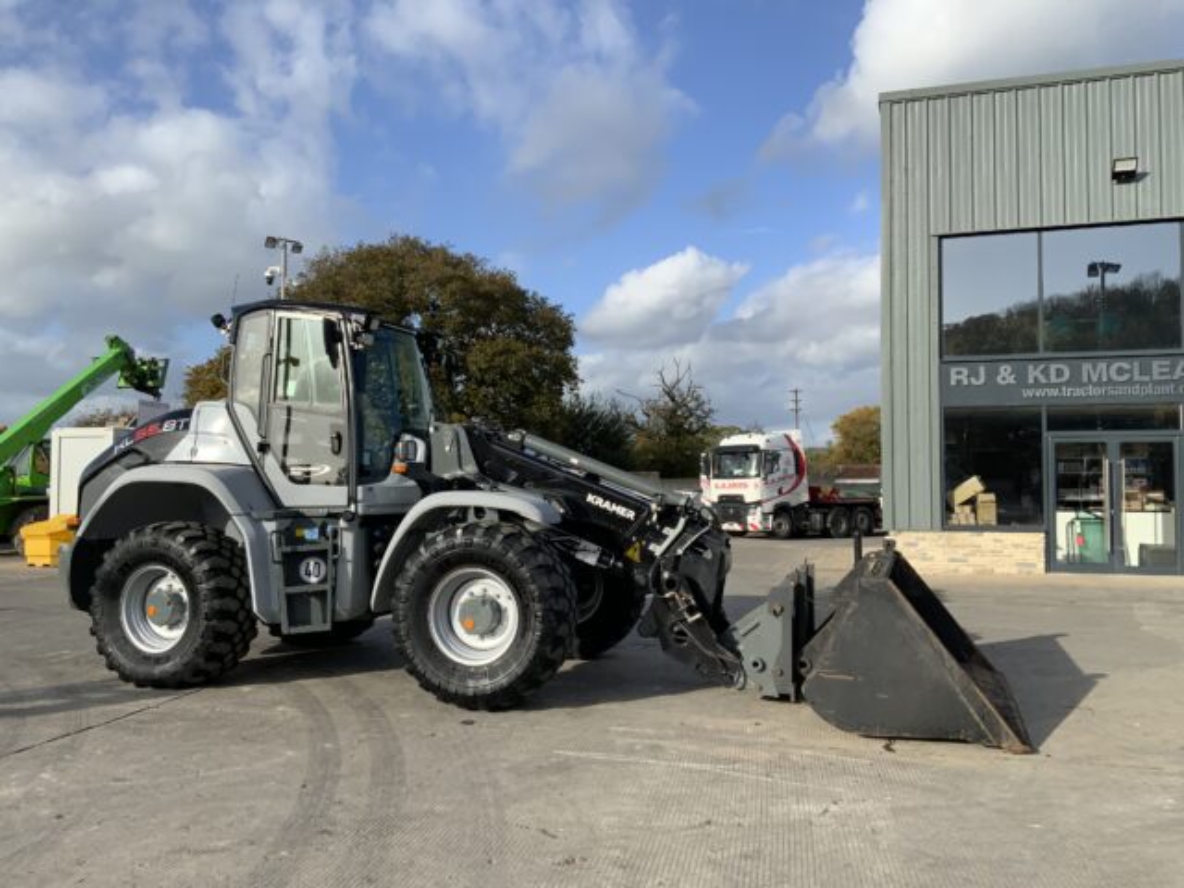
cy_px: 444
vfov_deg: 48.2
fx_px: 992
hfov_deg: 61.7
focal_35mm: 29
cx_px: 592
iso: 16
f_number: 1.8
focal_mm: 3
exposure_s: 1/1577
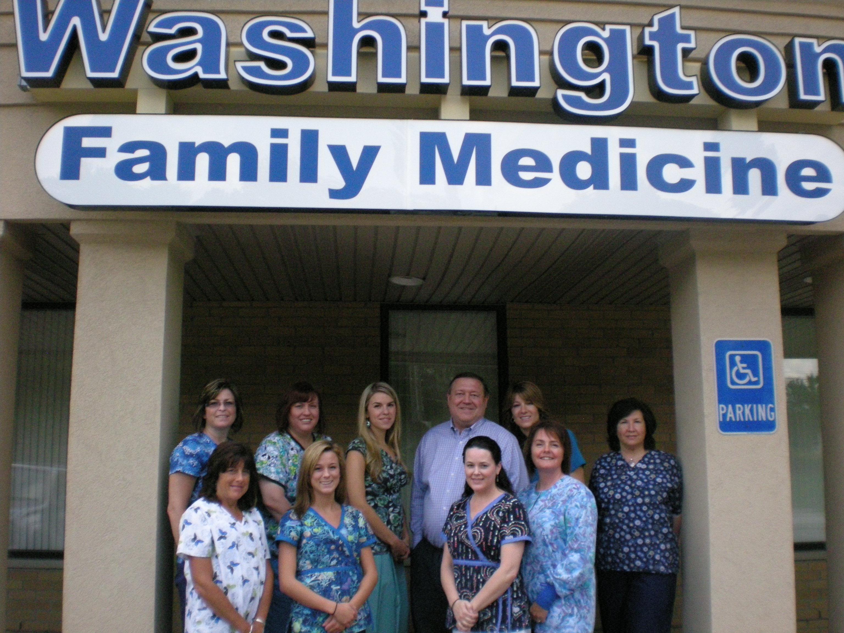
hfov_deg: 49.0
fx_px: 927
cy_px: 316
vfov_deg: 37.7
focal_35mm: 38
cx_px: 422
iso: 400
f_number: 4.6
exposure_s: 1/445
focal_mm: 6.3
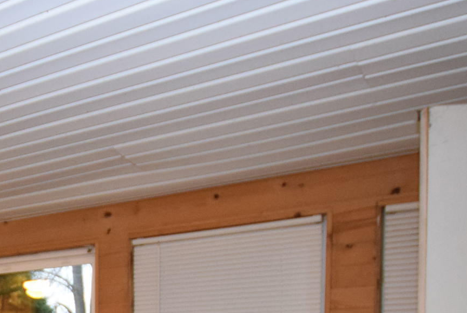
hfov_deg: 32.4
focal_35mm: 52
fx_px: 675
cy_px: 413
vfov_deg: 23.0
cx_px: -75
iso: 1800
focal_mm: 10
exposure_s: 1/60
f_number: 3.5
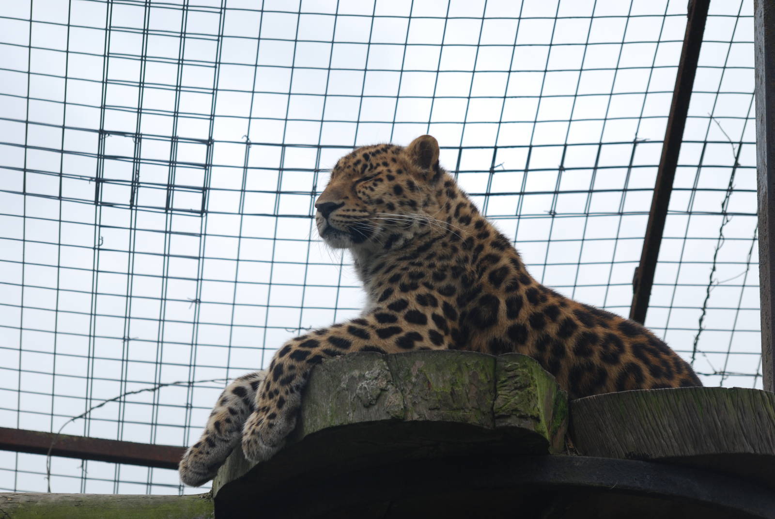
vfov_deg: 7.5
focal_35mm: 183
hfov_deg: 11.2
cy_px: 260
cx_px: 388
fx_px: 3944
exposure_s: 1/125
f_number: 7.1
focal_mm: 122
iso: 200
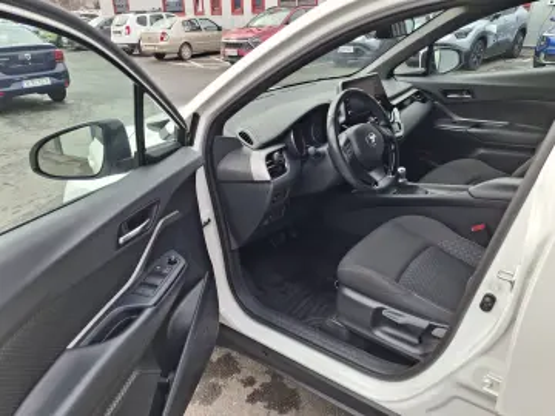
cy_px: 208
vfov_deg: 54.9
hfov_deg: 69.4
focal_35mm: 25
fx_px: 401
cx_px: 278
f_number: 1.8
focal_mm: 4.69
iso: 32
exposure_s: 1/347
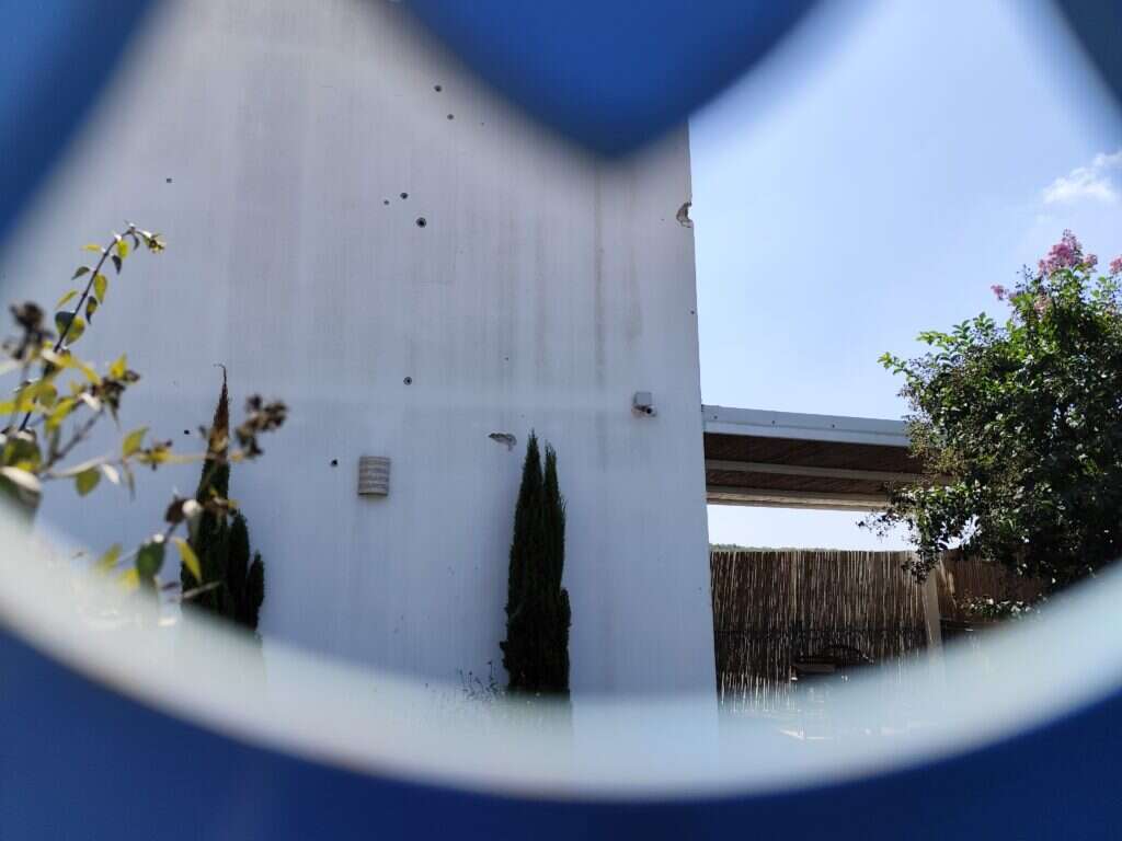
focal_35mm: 23
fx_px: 745
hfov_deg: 73.9
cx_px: 561
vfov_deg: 58.9
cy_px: 420
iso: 50
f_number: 1.65
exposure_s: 1/899
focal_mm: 6.19
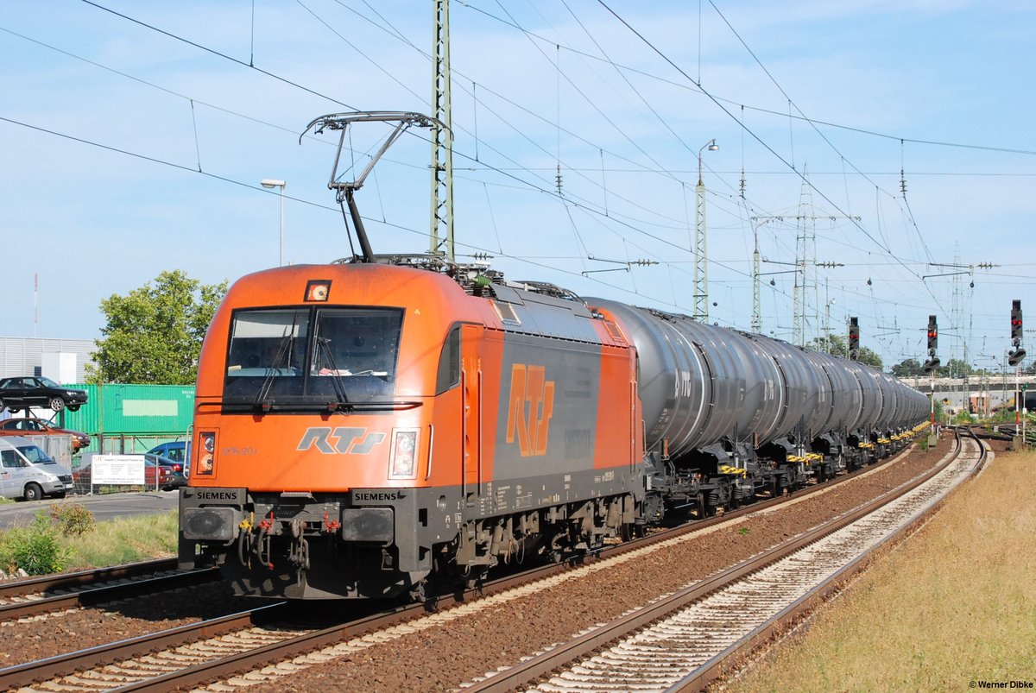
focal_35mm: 105
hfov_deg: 19.4
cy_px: 346
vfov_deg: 13.1
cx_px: 518
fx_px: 3025
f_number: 10
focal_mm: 70
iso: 1250
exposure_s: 1/1600
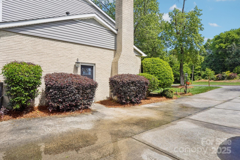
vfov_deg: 67.4
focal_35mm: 18
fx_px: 120
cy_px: 80
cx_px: 120
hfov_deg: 90.0
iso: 400
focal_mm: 18
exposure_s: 1/800
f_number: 8
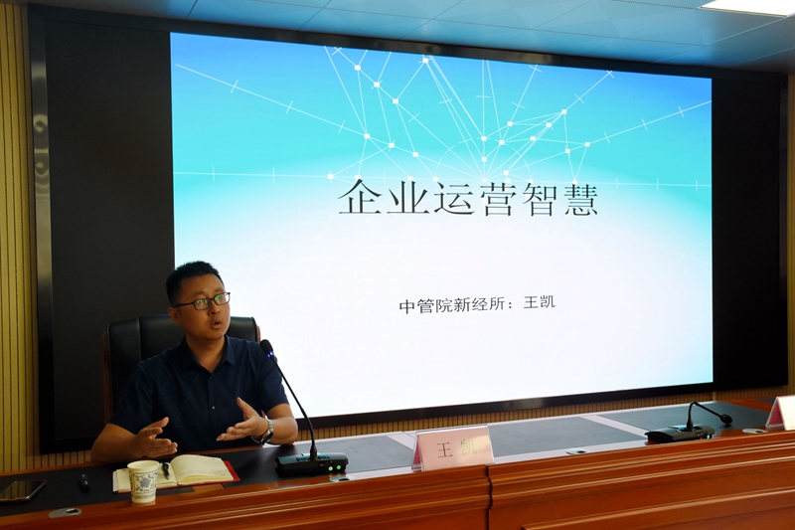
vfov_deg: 34.2
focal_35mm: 39
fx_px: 861
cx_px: 398
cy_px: 265
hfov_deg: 49.6
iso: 800
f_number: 5.6
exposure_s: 1/125
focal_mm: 26
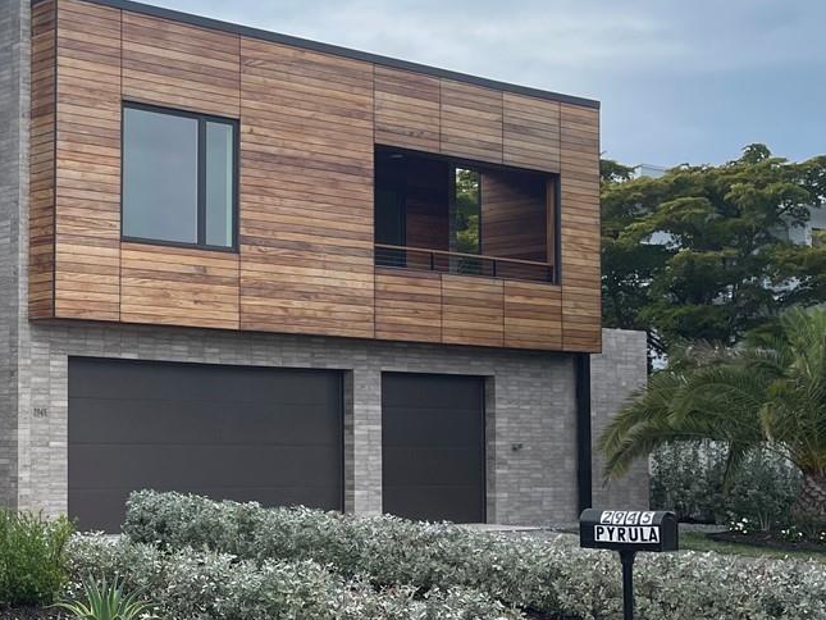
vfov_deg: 23.6
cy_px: 368
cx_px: -44
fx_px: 1480
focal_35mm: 62
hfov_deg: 28.8
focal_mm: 5.1
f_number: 1.6
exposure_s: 1/1618
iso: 32
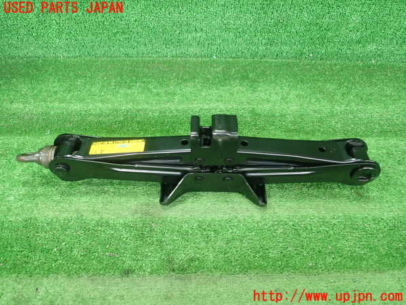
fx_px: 352
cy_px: 152
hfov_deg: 60.0
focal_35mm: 30
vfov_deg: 46.8
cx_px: 203
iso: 500
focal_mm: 5.5
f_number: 2.3
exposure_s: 1/125
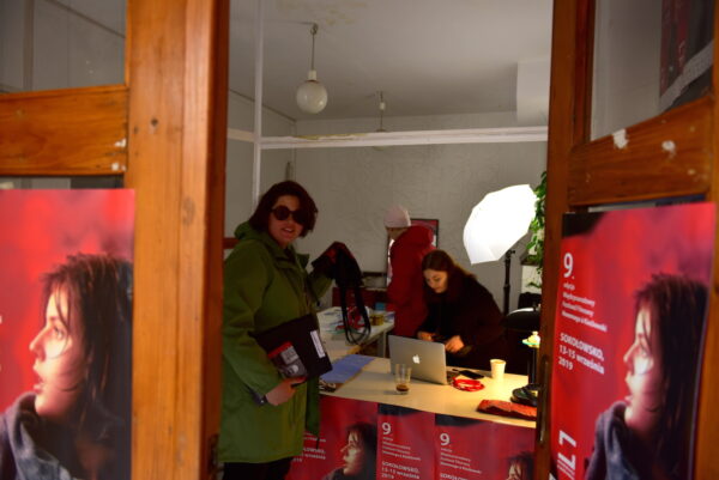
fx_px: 480
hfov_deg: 73.7
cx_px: 360
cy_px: 240
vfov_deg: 53.2
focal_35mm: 24
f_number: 2.8
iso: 100
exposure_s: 1/40
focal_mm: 24
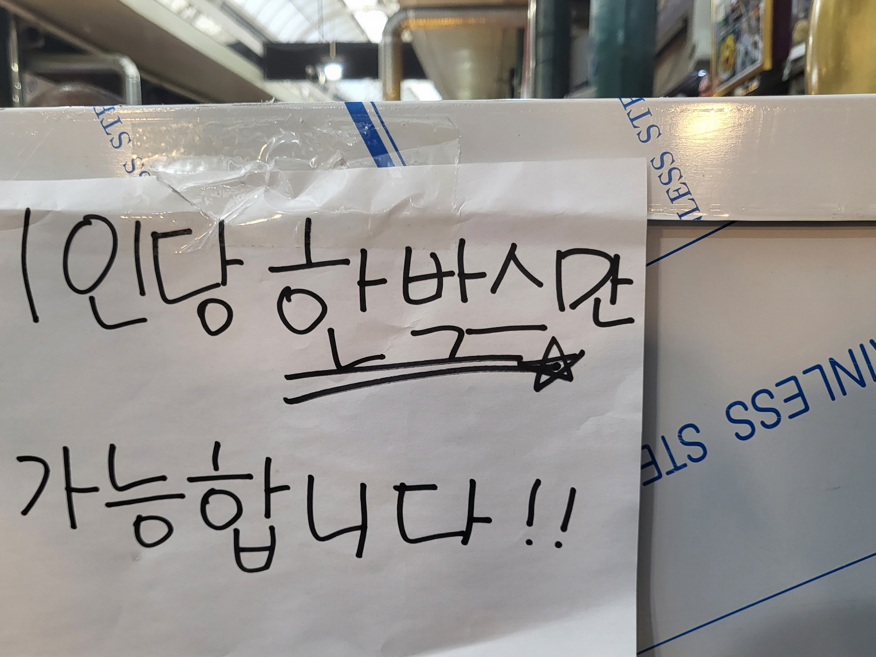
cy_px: 379
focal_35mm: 34
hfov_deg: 53.8
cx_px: 375
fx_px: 860
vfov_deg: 41.7
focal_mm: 4.25
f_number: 1.8
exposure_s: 1/120
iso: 100
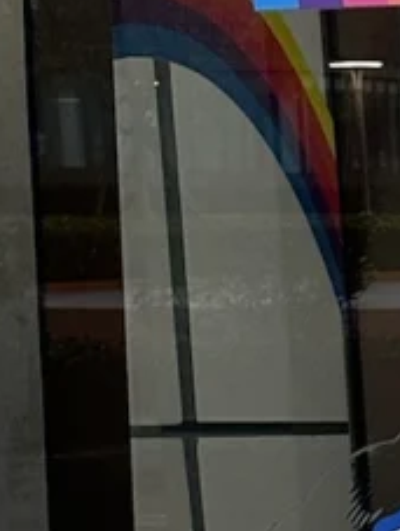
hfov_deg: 8.3
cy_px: 388
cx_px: 1181
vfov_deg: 12.9
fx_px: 2335
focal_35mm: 152
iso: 250
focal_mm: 6.86
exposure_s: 1/75
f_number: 1.78
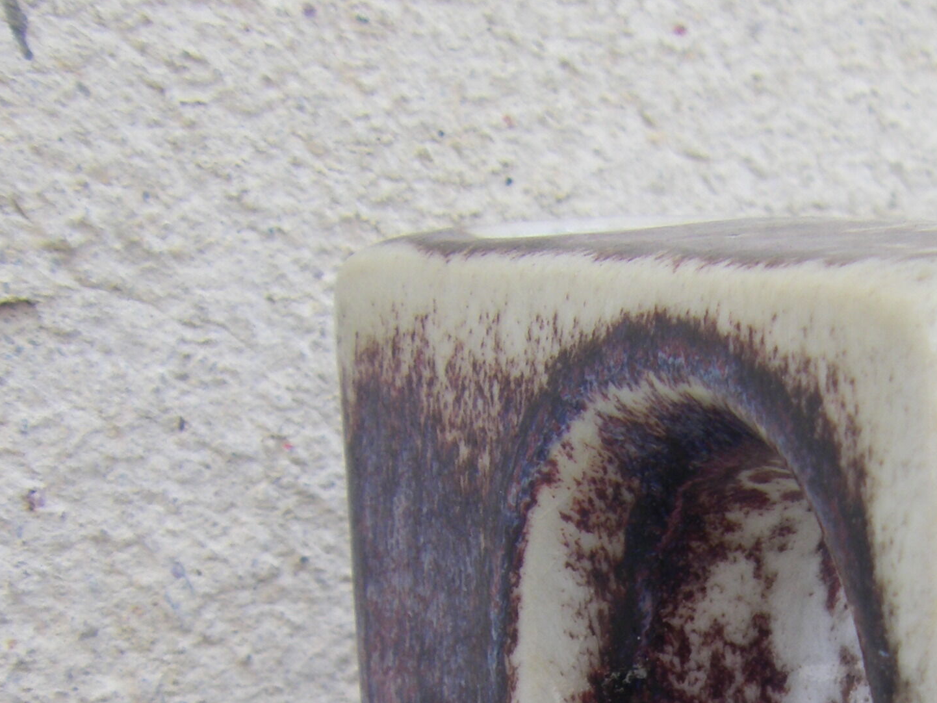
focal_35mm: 86
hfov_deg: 22.3
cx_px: 807
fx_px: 2328
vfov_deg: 16.6
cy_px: 787
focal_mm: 6.3
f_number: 3.5
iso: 64
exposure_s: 1/160
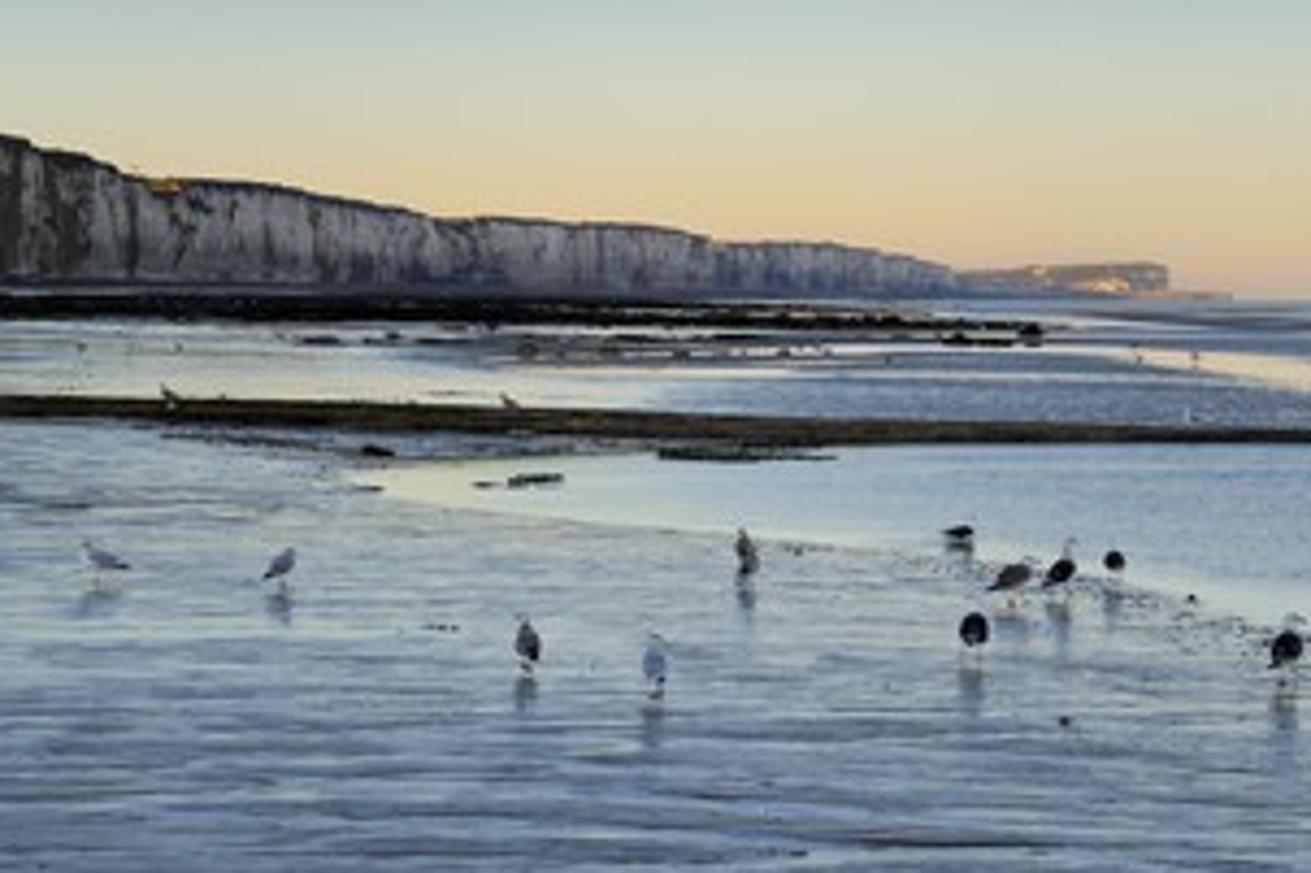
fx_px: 2839
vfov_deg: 17.5
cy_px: 421
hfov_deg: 26.0
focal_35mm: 78
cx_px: 790
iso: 400
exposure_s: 1/400
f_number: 7.1
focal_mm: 56
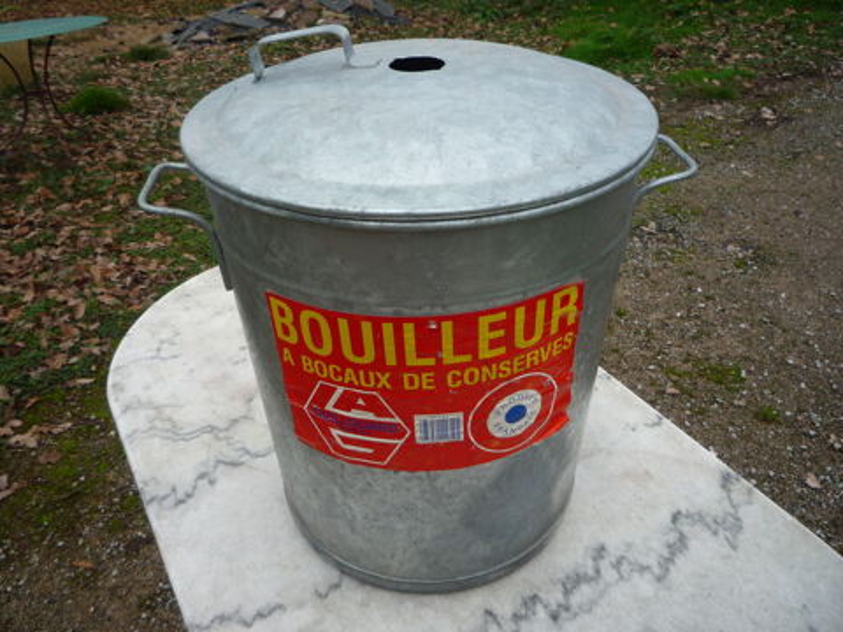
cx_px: 422
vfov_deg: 46.8
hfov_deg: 60.0
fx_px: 731
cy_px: 316
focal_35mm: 30
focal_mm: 5.2
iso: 100
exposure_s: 1/100
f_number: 4
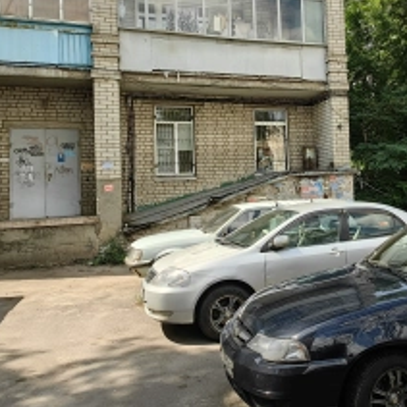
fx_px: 452
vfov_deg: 48.3
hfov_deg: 46.4
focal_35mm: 34
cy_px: 172
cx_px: 314
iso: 50
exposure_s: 1/891
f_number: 2.2
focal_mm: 1.76
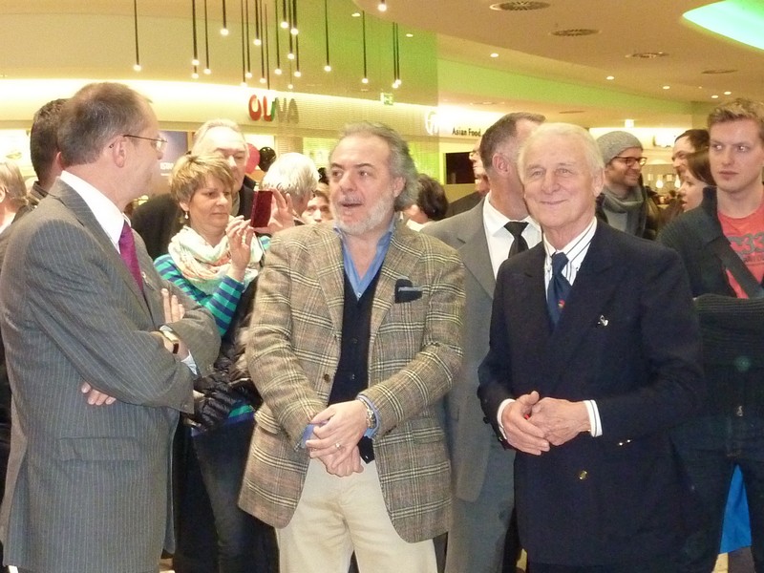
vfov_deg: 25.2
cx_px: 382
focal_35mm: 58
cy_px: 286
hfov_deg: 33.2
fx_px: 1280
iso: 640
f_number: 3.5
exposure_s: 1/30
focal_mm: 5.3
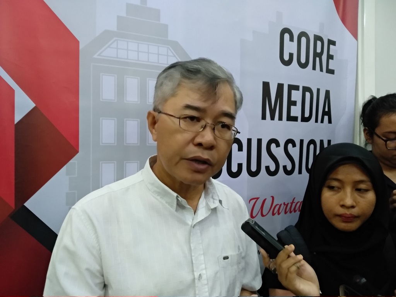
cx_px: 198
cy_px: 148
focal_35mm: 26
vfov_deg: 53.1
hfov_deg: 67.3
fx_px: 297
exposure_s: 1/20
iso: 1250
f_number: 2.2
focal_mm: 3.82
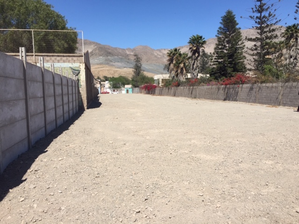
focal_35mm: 29
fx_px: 250
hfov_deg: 61.7
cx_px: 150
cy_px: 112
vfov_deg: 48.2
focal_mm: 4.15
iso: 32
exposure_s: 1/2639
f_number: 2.2
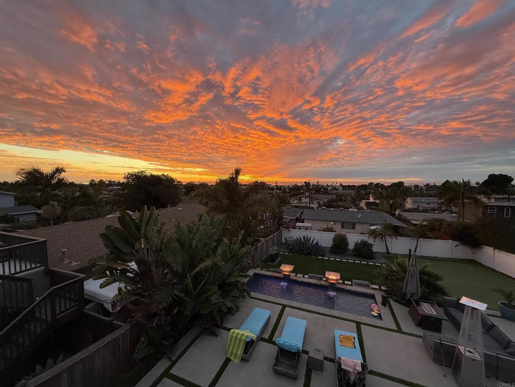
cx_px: 258
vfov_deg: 85.7
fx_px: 208
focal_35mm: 14
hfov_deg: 102.1
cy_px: 194
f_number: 2.2
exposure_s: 1/99
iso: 125
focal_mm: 2.22
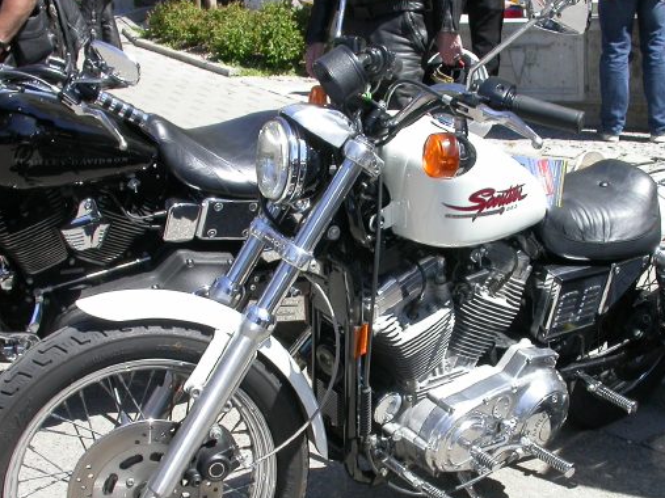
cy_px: 339
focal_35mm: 60
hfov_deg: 32.1
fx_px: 1152
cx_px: 396
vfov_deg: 24.3
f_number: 6
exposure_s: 1/198
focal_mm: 8
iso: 100
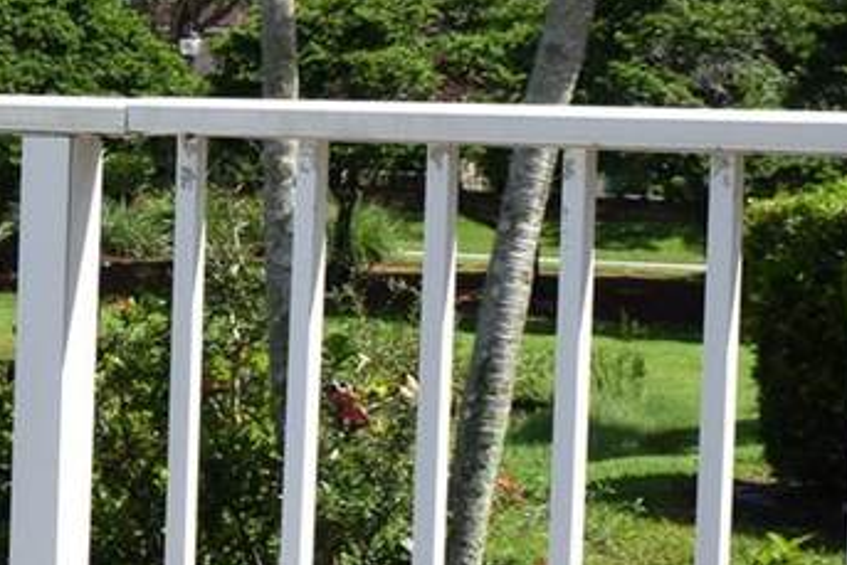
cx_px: -343
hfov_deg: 15.6
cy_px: 208
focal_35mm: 123
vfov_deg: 11.1
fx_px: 2895
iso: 200
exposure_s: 1/400
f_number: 10
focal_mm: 22
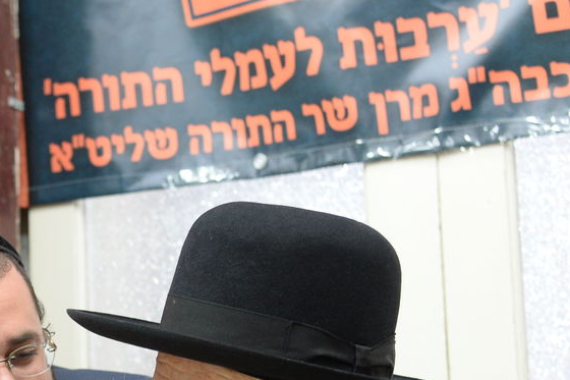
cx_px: -33
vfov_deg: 14.3
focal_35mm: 95
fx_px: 1504
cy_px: 335
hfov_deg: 20.6
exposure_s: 1/100
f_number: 4
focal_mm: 38
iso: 1600
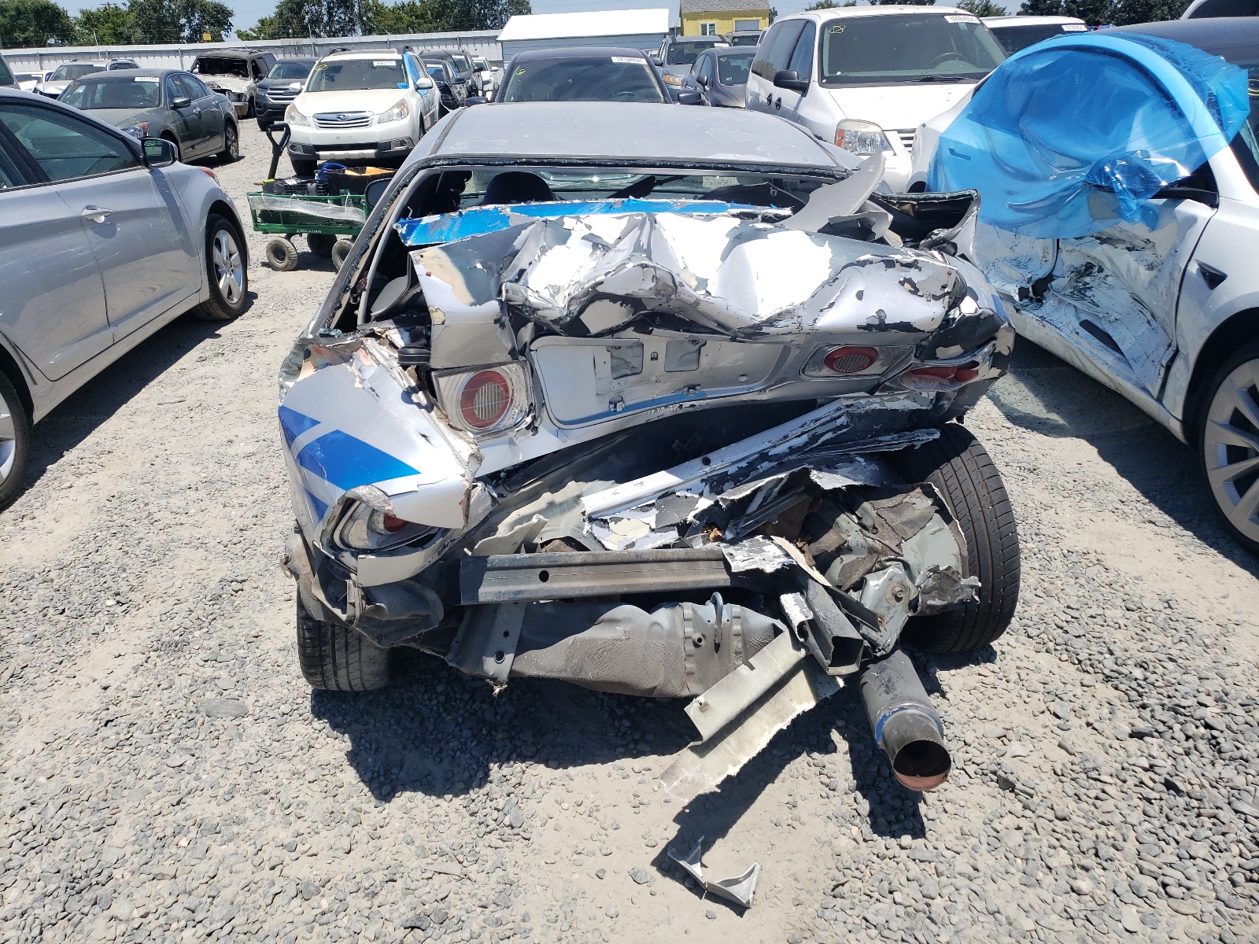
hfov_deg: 67.3
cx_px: 630
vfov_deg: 53.1
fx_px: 946
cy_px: 472
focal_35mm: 26
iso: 50
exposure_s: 1/3333
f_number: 1.5
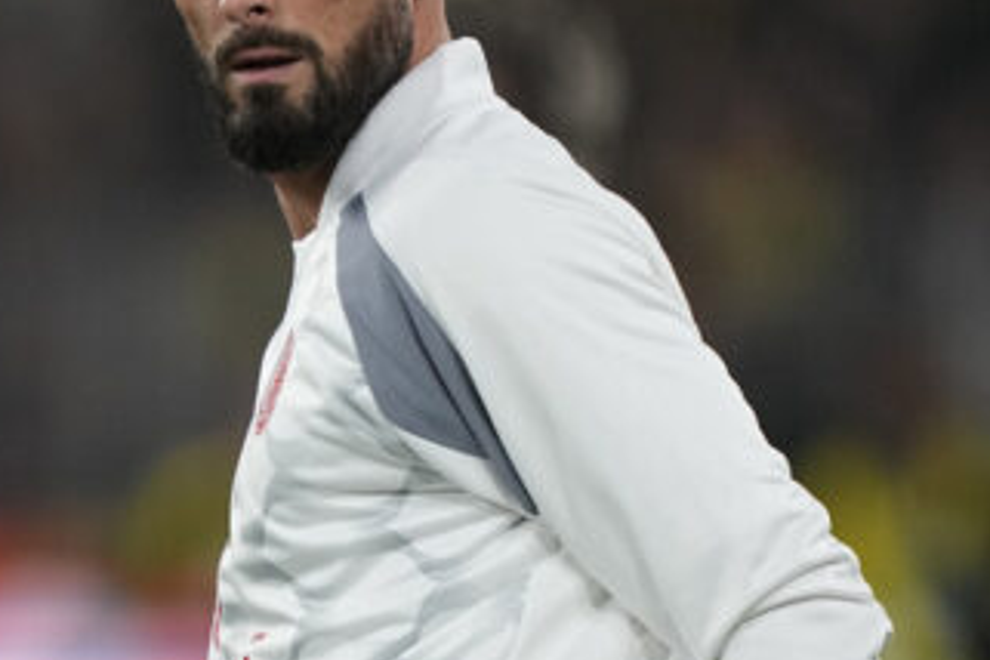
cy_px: 574
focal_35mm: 1245
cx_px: -9
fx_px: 34235
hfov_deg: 1.7
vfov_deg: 1.1
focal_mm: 400
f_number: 2.8
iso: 1250
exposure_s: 1/1600
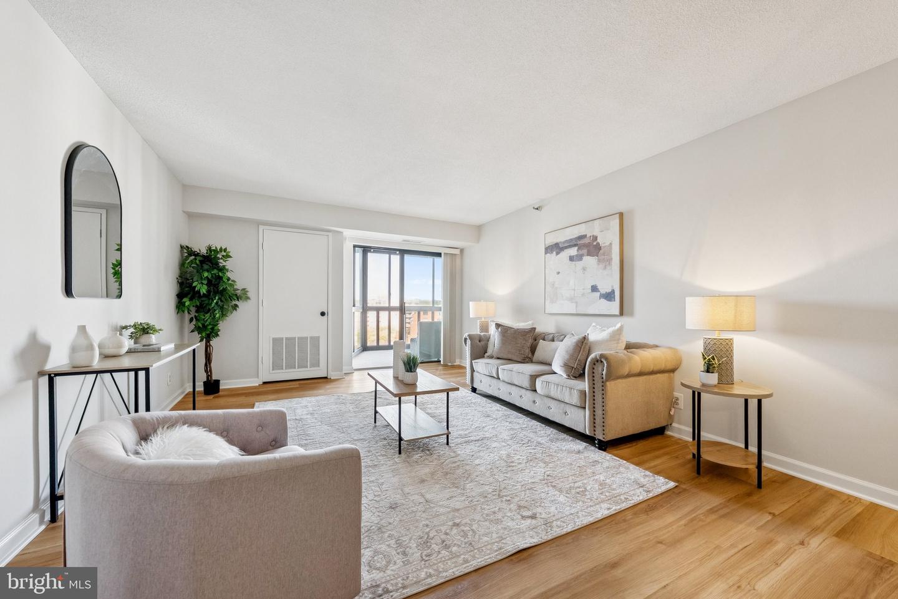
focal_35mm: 13
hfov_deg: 108.3
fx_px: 324
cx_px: 449
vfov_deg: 85.5
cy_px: 300
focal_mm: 13
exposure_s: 1/40
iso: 640
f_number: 7.1
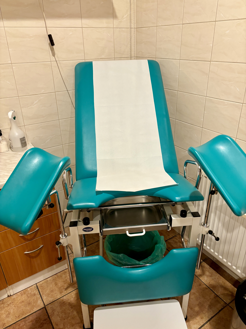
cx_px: 123
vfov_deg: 67.3
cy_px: 164
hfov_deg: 53.1
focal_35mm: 26
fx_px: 246
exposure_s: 1/50
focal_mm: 5.96
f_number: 1.6
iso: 160
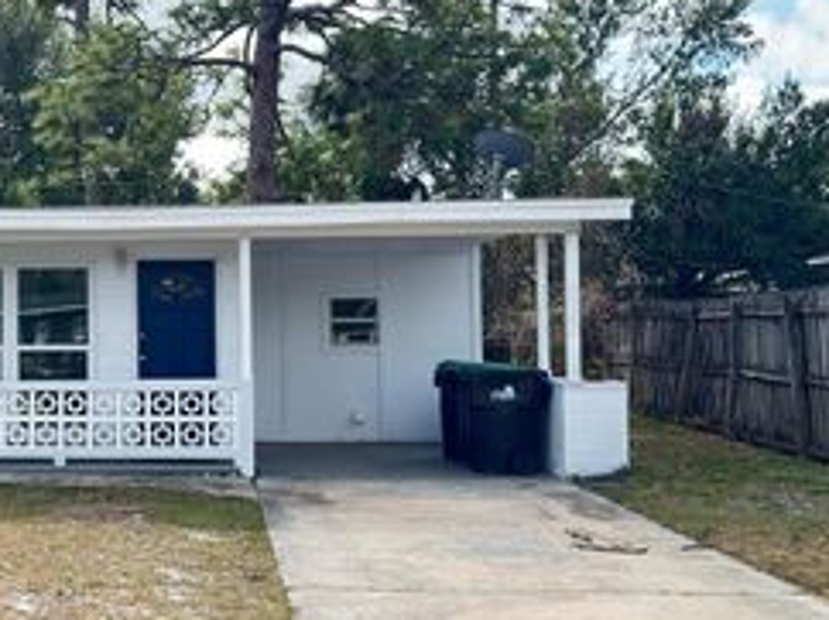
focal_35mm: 60
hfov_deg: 31.0
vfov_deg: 24.3
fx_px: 1435
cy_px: 260
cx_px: 106
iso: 100
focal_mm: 6.76
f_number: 1.78
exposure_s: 1/1538
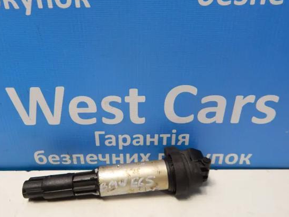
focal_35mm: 27
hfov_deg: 65.2
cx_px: 130
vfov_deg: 51.4
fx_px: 225
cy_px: 111
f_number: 3
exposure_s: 1/60
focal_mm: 4
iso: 400
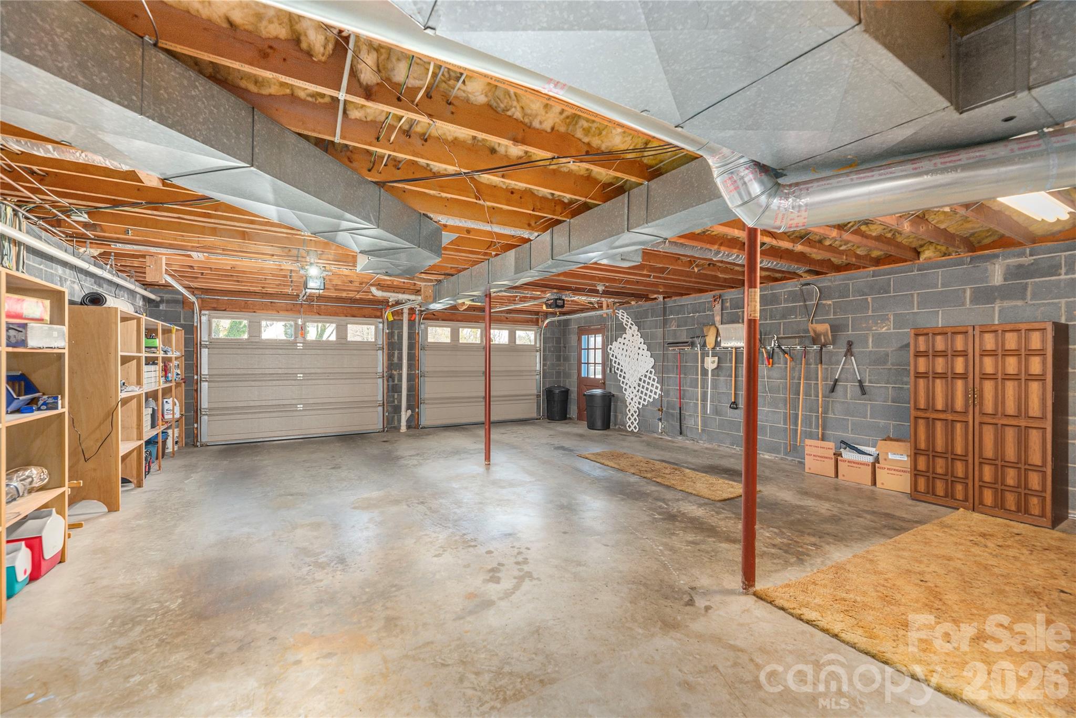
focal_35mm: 14
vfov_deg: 81.2
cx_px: 538
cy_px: 359
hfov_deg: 104.2
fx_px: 418
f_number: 7.1
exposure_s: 1/80
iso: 320
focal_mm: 14
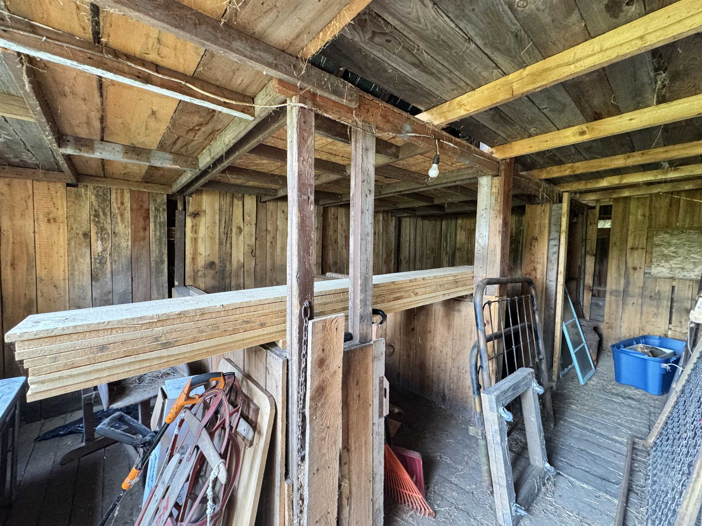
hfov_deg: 102.1
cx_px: 351
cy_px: 263
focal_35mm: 14
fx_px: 284
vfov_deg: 85.7
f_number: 2.2
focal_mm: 2.22
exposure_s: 1/60
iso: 500
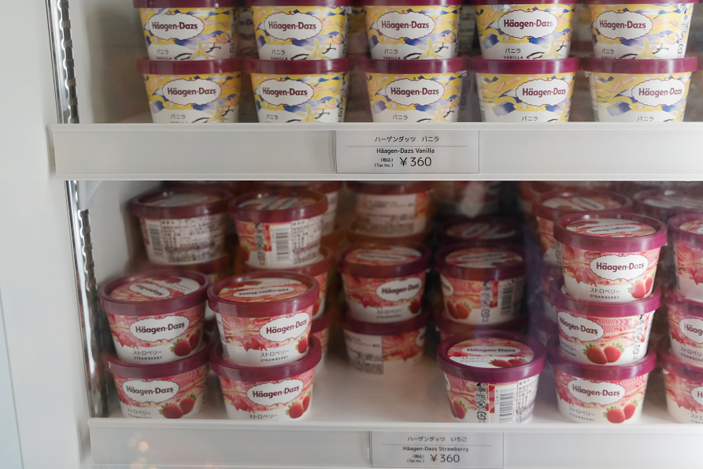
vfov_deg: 31.0
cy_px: 177
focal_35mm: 43
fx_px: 839
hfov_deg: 44.9
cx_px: 456
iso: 250
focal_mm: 32
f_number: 4
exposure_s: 1/60
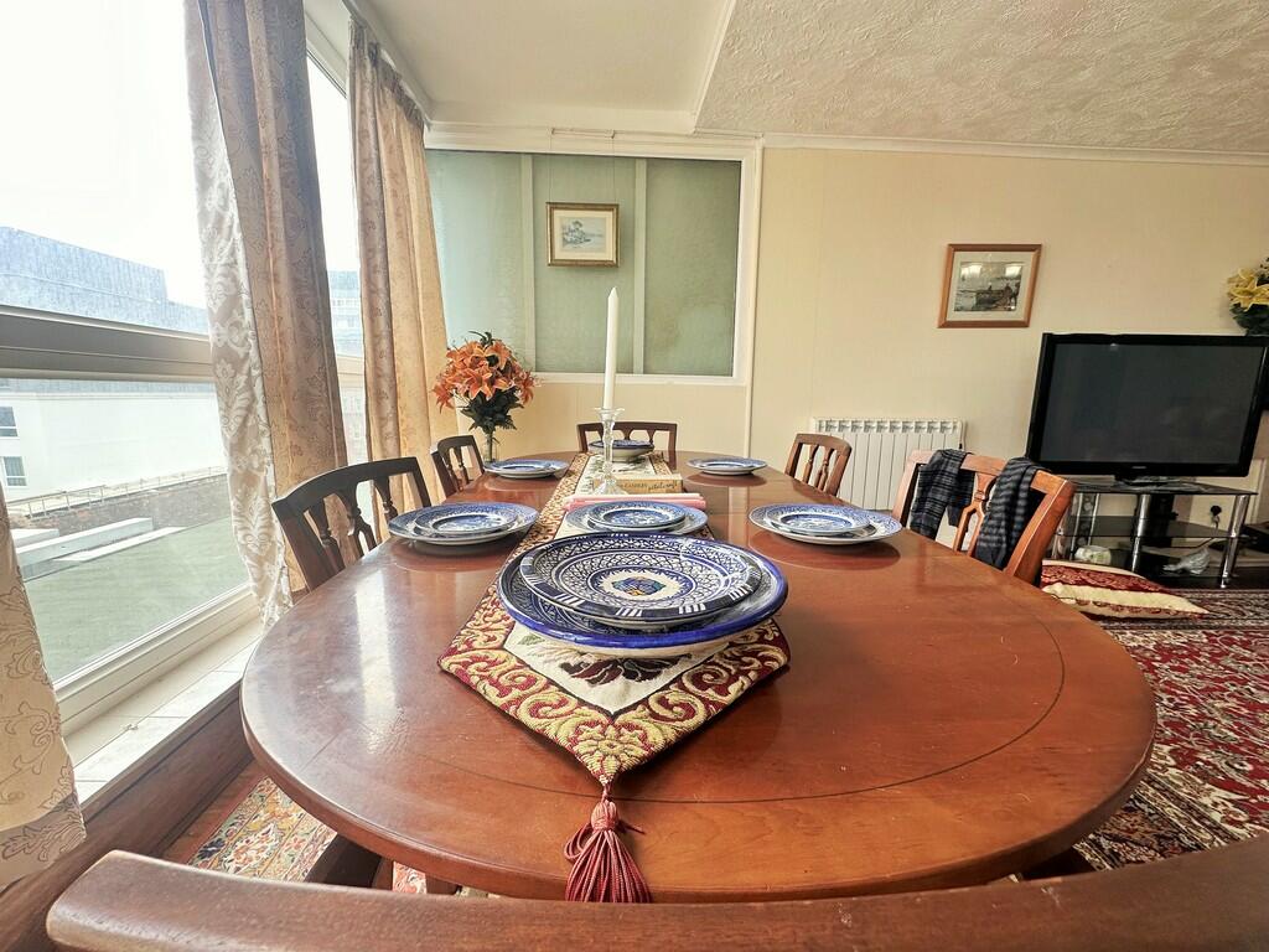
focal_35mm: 14
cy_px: 476
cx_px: 634
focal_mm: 2.22
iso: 50
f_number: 2.2
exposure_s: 1/99
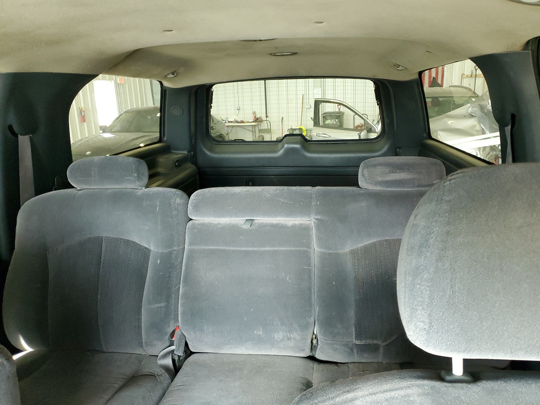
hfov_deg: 67.3
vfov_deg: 53.1
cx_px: 270
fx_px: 406
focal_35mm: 26
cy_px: 202
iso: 301
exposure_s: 1/60.2
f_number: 1.5
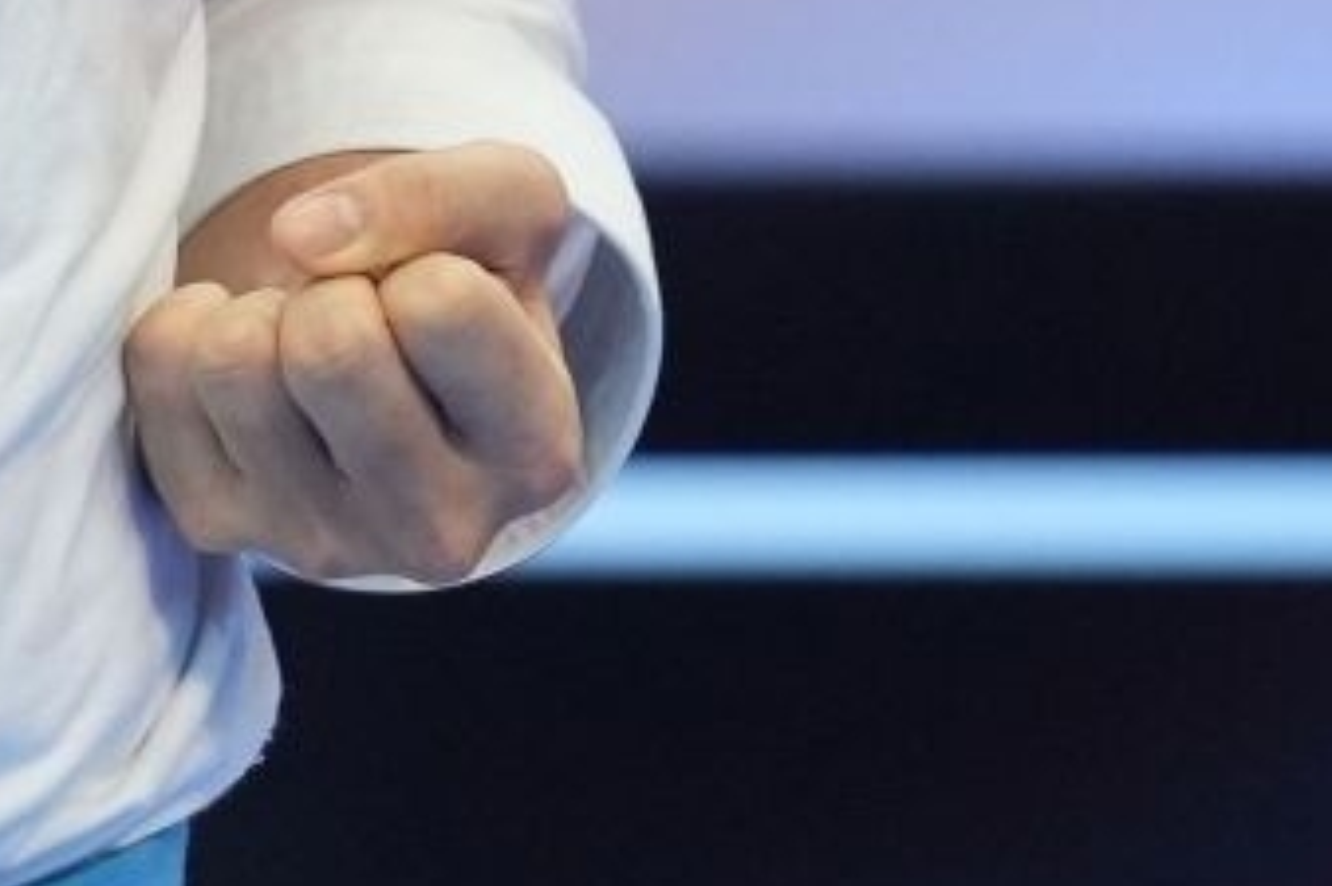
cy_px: -949
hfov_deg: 1.3
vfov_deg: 0.9
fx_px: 59131
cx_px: -532
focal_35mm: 1599
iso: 1250
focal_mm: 200
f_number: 2.8
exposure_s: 1/500
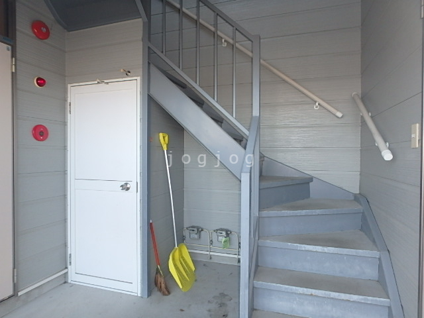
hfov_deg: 79.0
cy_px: 159
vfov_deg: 63.4
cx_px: 212
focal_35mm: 21
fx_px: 257
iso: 160
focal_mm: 3.7
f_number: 3.5
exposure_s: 1/60
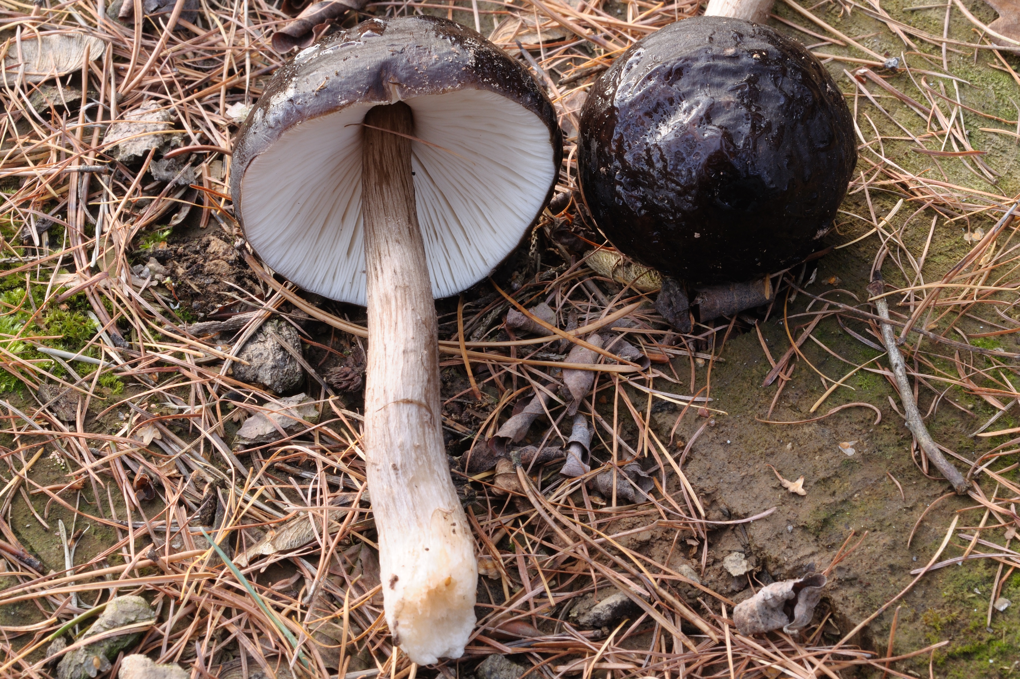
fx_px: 2549
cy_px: 340
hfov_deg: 22.6
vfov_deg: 15.2
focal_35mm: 90
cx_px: 510
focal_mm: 60
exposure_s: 1/2.5
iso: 200
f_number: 18
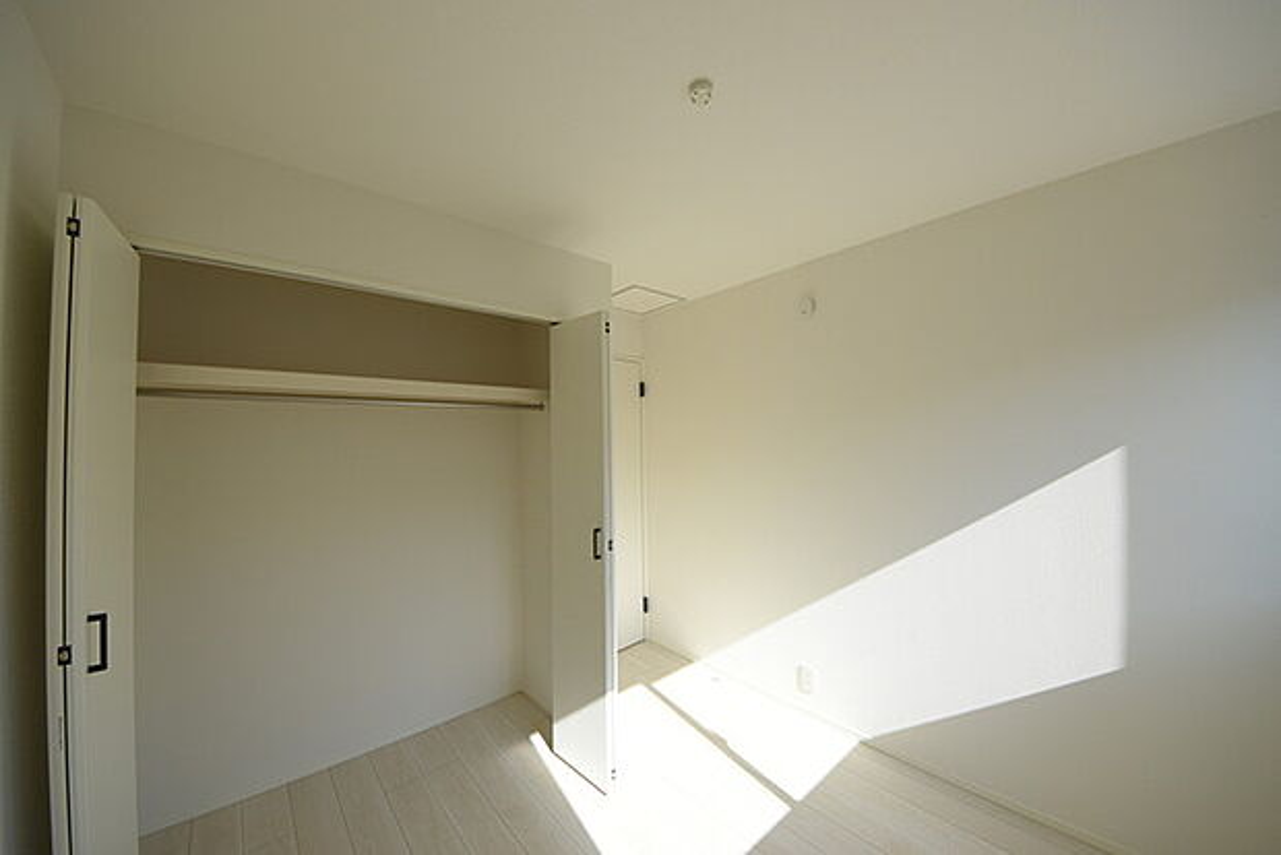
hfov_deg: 112.6
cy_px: 428
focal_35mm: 12
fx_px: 427
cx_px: 640
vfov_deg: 90.1
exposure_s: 1/250
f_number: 8
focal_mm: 8
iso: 280
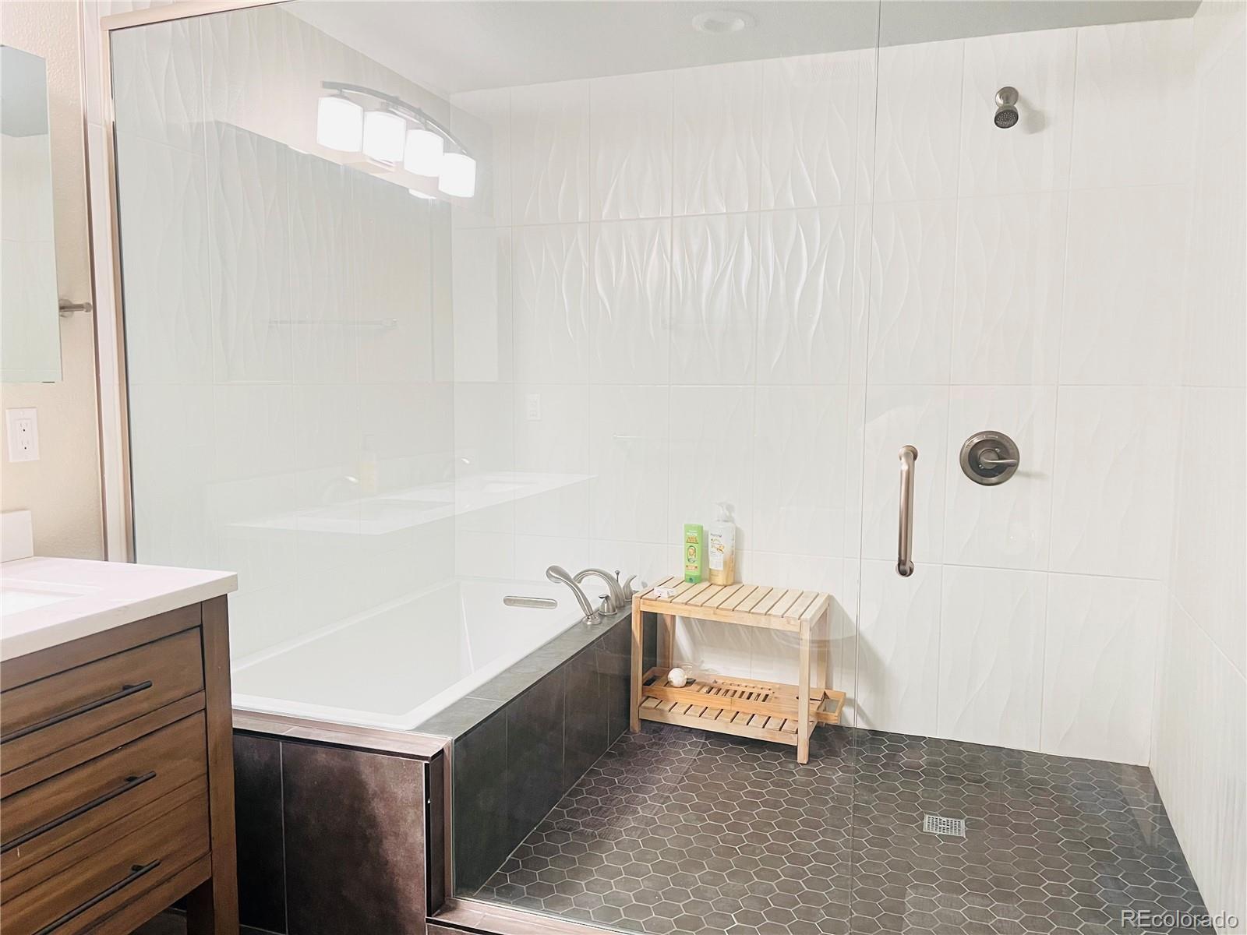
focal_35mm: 26
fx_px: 937
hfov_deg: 67.3
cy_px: 468
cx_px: 624
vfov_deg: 53.1
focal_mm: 5.7
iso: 500
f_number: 1.5
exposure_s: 1/60
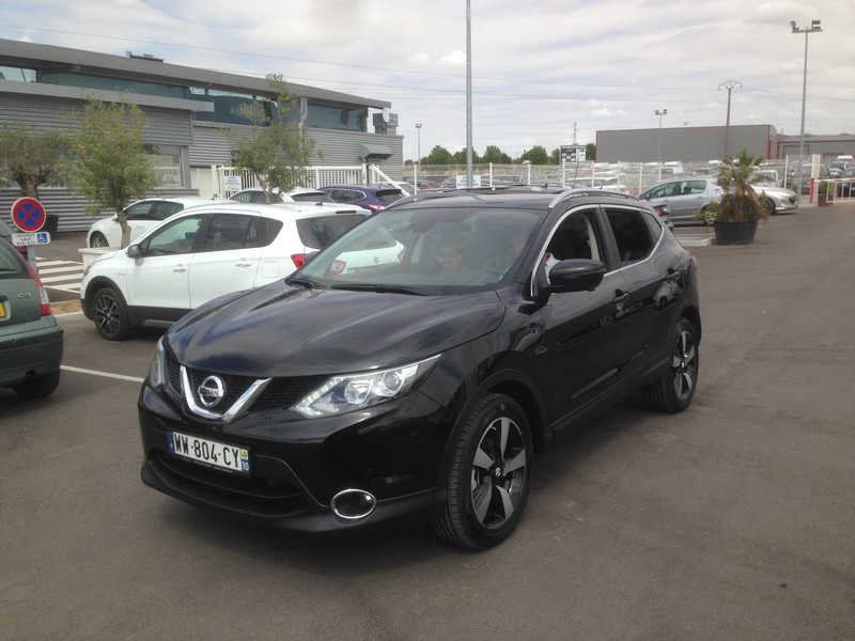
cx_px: 428
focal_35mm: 33
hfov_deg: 55.4
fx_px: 815
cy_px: 320
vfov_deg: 42.9
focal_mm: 4.12
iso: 50
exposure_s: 1/1748
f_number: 2.4
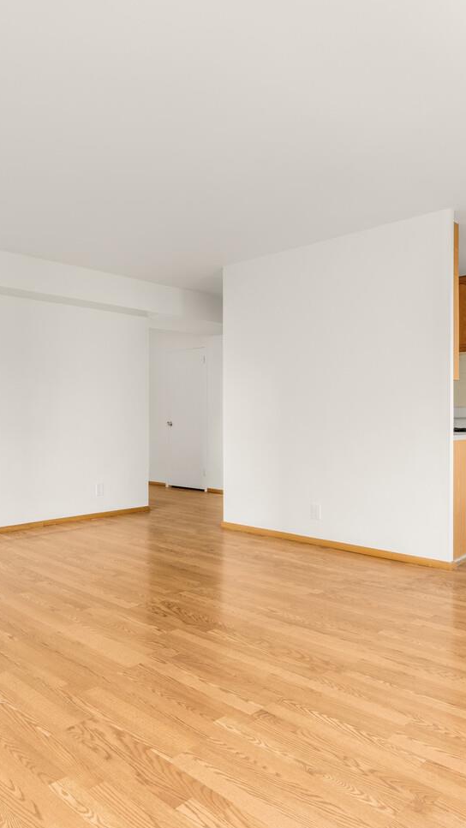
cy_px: 420
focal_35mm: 26
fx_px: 571
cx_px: 198
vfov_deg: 71.9
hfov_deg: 44.3
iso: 320
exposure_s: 1/2.5
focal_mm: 16
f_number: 11
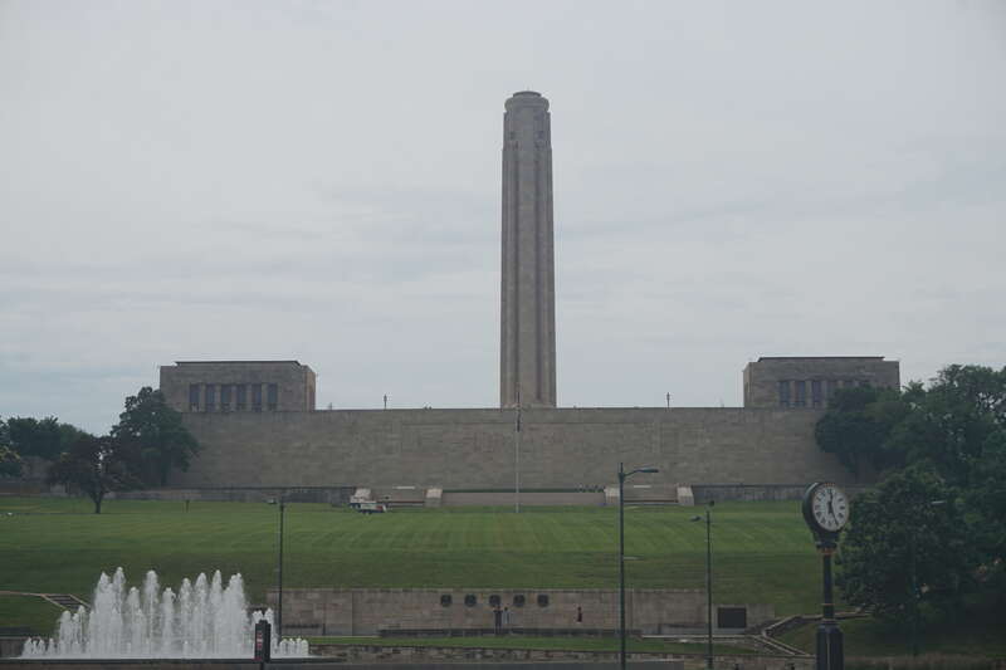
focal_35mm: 75
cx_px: 503
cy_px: 335
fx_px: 2095
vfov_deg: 18.2
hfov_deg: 27.0
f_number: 9
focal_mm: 50
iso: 100
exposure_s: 1/400
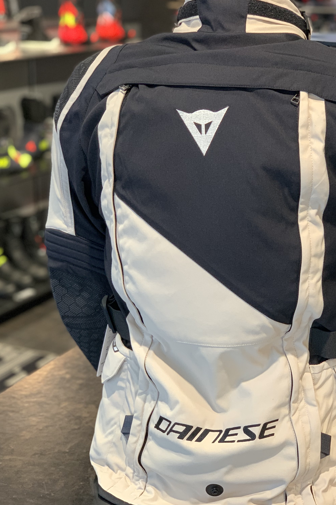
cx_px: 230
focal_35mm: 73
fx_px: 1022
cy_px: 251
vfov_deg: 27.7
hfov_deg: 18.6
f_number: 2.4
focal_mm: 6
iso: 160
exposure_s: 1/60
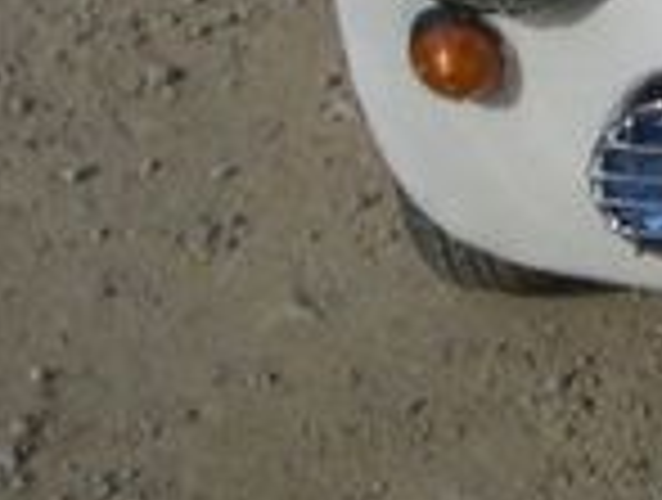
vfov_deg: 9.2
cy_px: -491
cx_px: 1004
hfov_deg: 12.3
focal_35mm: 152
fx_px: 2914
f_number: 4.3
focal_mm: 5.8
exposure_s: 1/1250
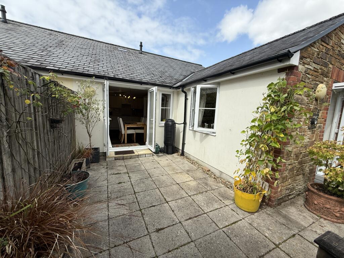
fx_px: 139
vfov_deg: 85.7
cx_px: 172
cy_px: 129
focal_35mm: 14
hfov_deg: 102.1
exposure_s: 1/1431
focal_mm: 2.22
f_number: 2.2
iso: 50
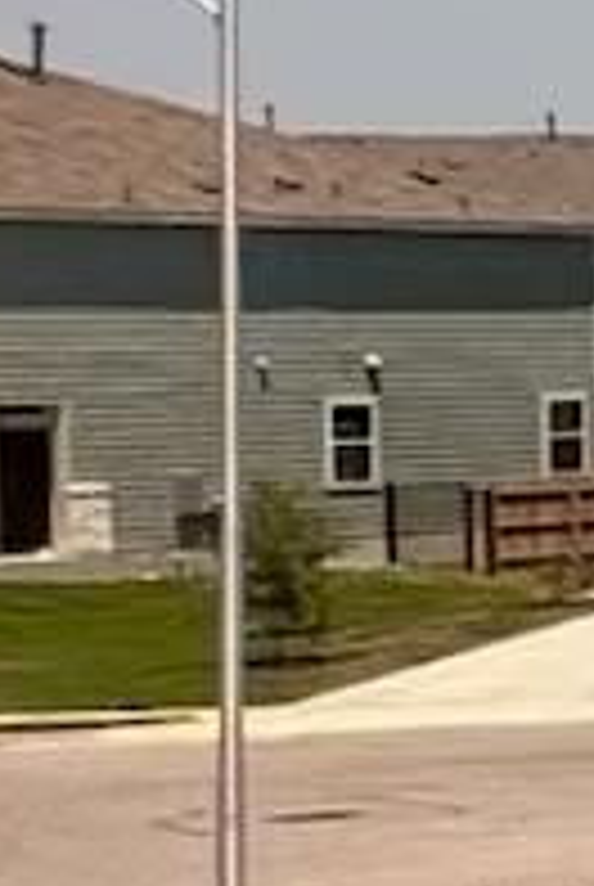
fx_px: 3724
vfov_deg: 13.6
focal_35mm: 151
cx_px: 4126
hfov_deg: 4.4
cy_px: 409
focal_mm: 2.22
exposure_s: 1/1927
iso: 50
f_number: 2.2
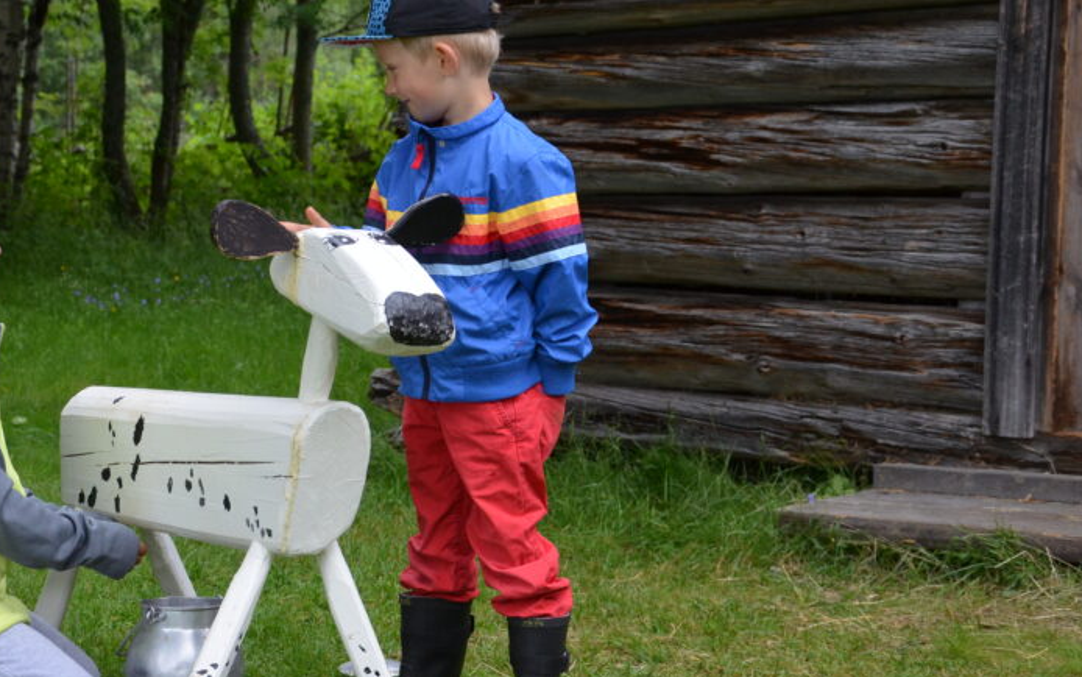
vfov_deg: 16.6
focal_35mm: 79
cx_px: 310
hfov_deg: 26.0
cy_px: 354
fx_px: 2323
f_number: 4.5
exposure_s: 1/800
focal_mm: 35
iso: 800
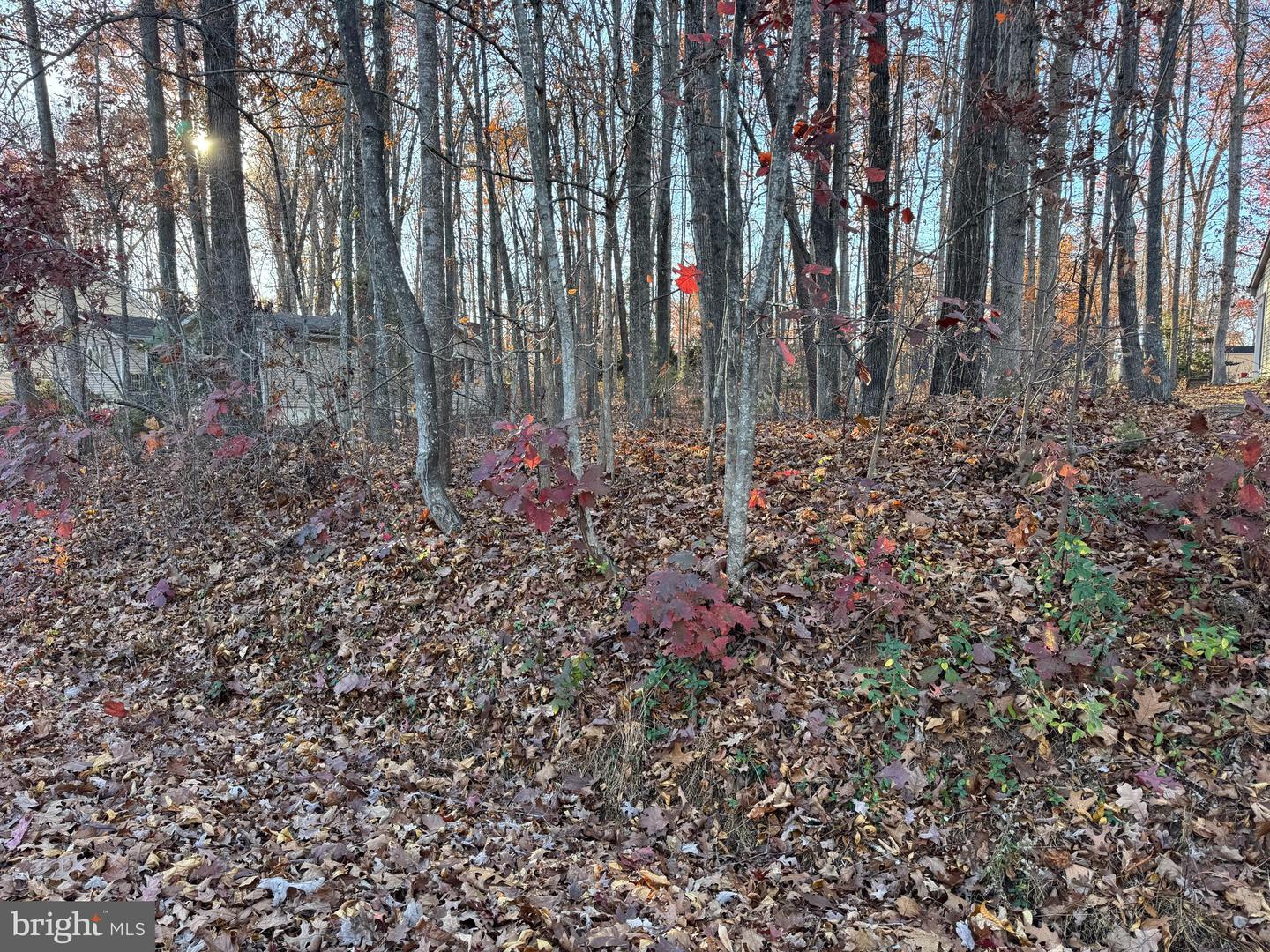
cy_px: 476
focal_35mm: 24
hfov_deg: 71.6
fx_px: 881
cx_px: 635
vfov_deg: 56.8
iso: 80
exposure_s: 1/192
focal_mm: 6.76
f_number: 1.78
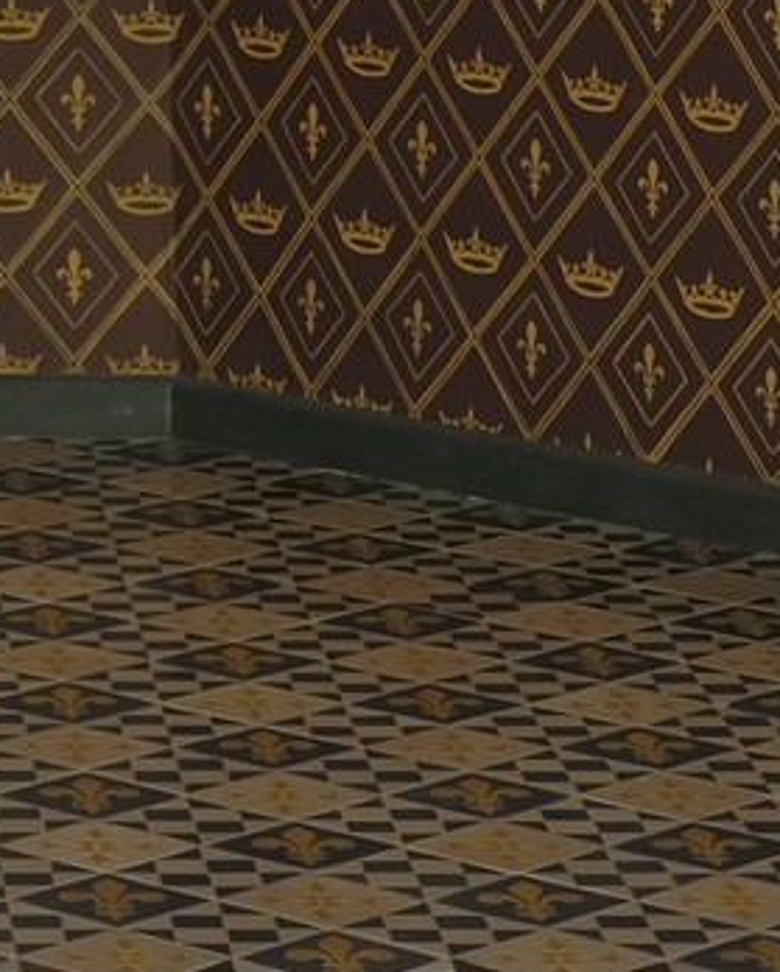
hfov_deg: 8.4
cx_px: -249
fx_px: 5216
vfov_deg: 9.6
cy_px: -1243
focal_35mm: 181
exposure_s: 1/20
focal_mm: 28
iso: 100
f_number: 6.3
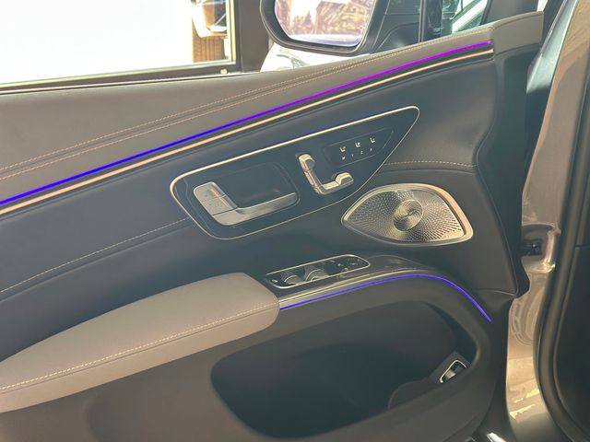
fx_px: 818
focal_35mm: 48
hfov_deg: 39.7
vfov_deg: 30.3
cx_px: 295
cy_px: 221
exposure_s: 1/120
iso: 250
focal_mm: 6.86
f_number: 1.78
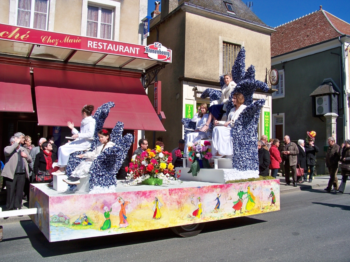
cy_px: 131
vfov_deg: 42.9
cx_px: 175
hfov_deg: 55.4
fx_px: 334
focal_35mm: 33
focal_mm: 5.85
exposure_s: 1/800
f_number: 4
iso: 80
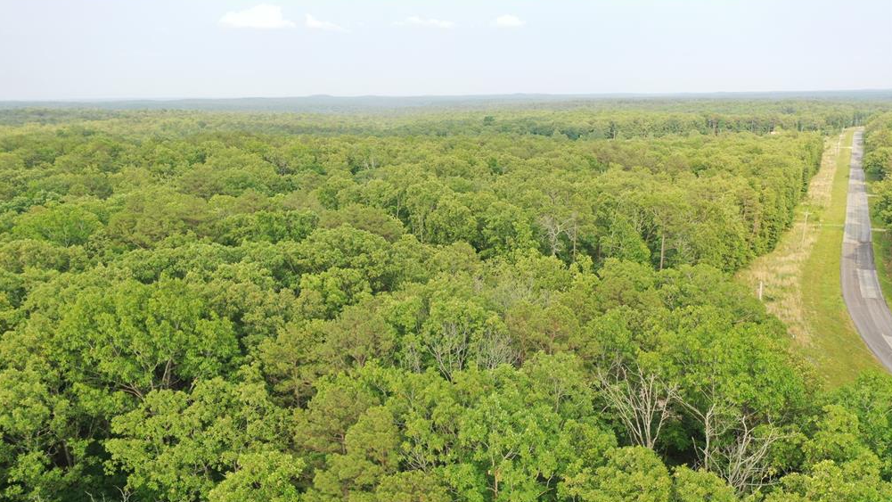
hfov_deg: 64.3
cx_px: 440
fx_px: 710
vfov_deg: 38.8
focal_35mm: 30
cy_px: 296
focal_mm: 10.26
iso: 100
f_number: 4.5
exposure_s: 1/160
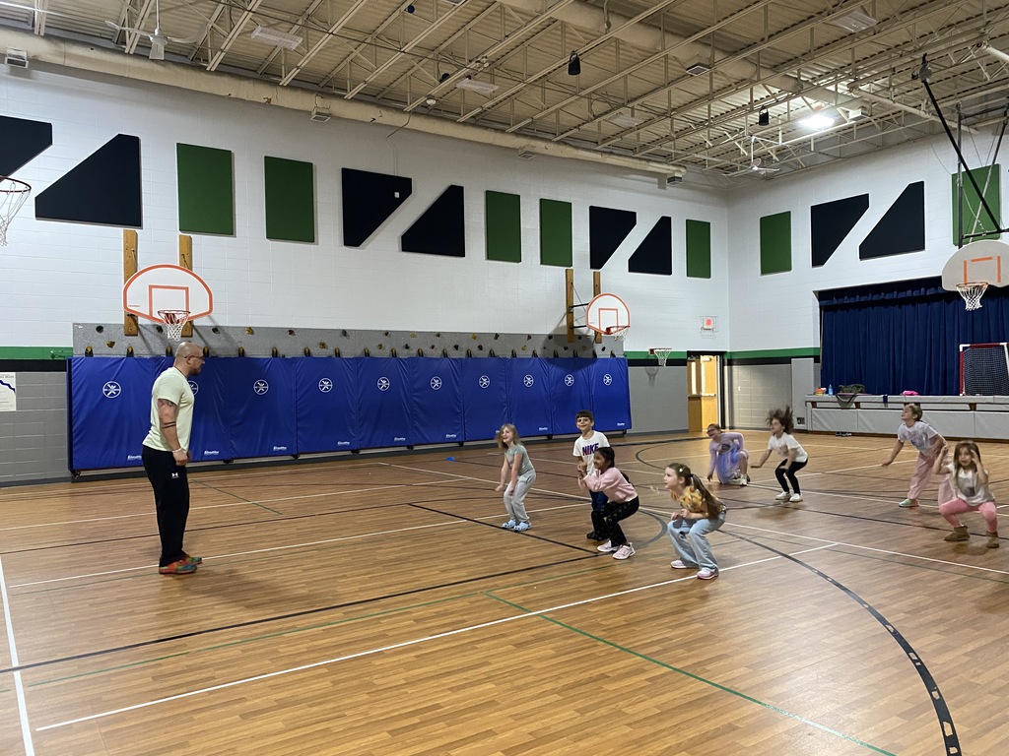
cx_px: 504
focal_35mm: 26
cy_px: 378
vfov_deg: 53.1
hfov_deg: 67.3
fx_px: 758
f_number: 1.8
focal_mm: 4.25
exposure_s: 1/40
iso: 500
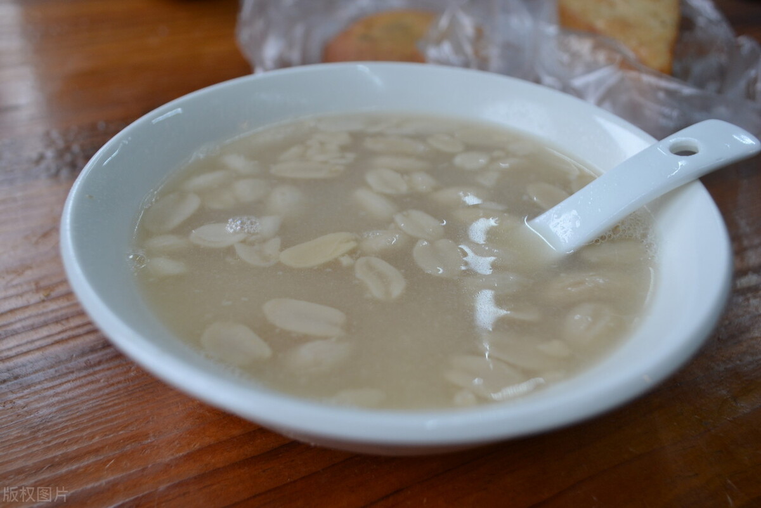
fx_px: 761
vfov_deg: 36.9
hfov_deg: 53.1
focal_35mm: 36
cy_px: 254
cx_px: 380
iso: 400
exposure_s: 1/80
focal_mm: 24
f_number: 4.5
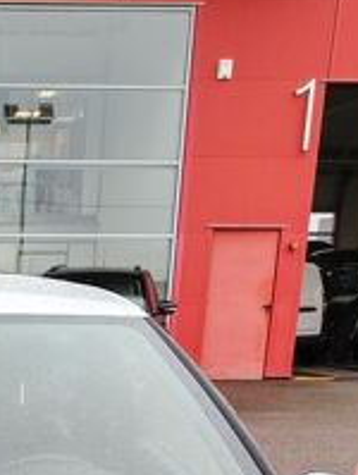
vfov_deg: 22.4
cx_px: -105
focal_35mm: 77
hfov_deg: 18.0
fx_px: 1058
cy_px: 633
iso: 100
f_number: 1.75
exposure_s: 1/115
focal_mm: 5.25
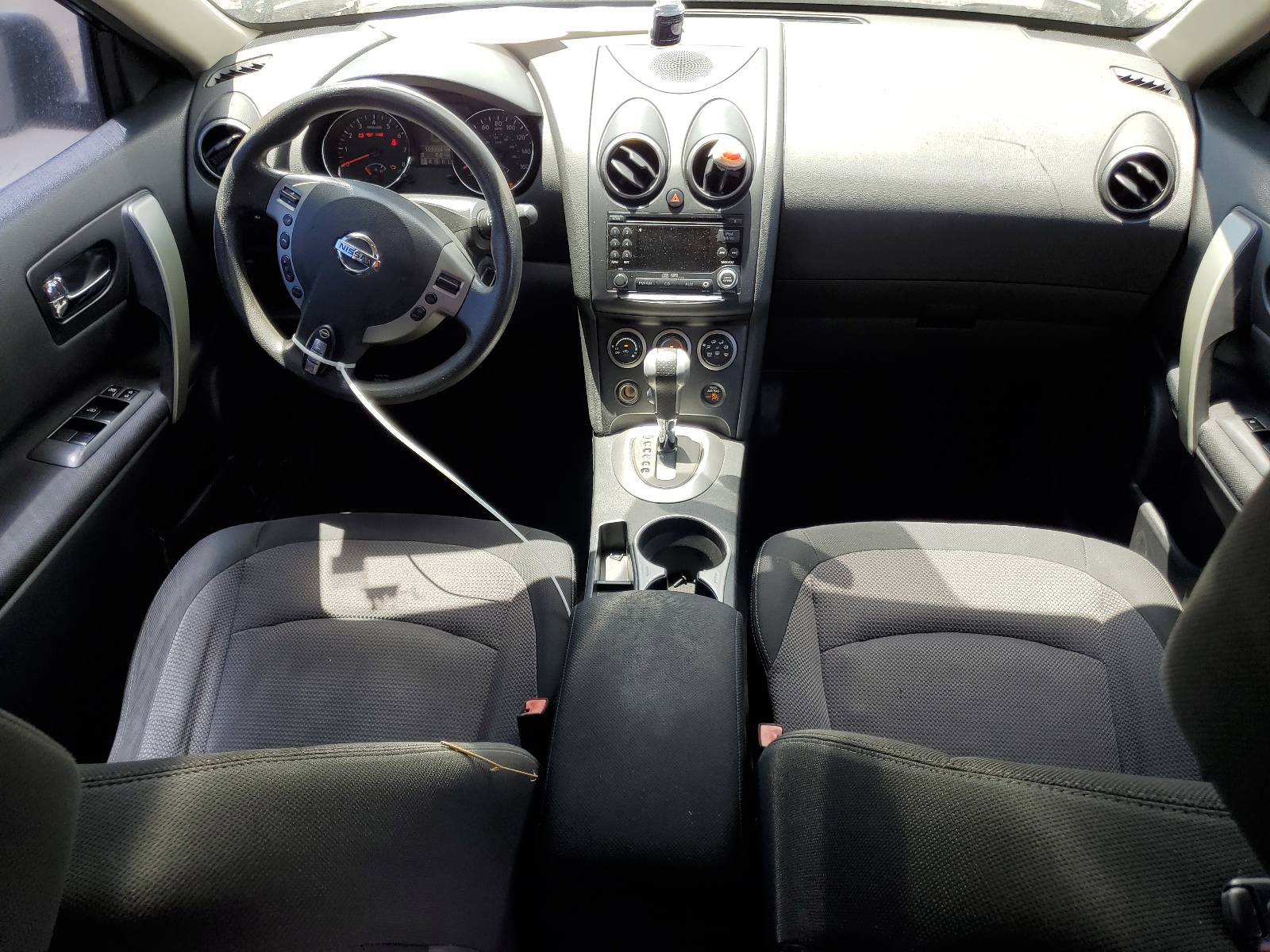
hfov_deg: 67.3
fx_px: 954
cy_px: 476
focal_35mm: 26
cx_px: 635
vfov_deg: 53.1
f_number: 1.5
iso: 50
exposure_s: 1/333
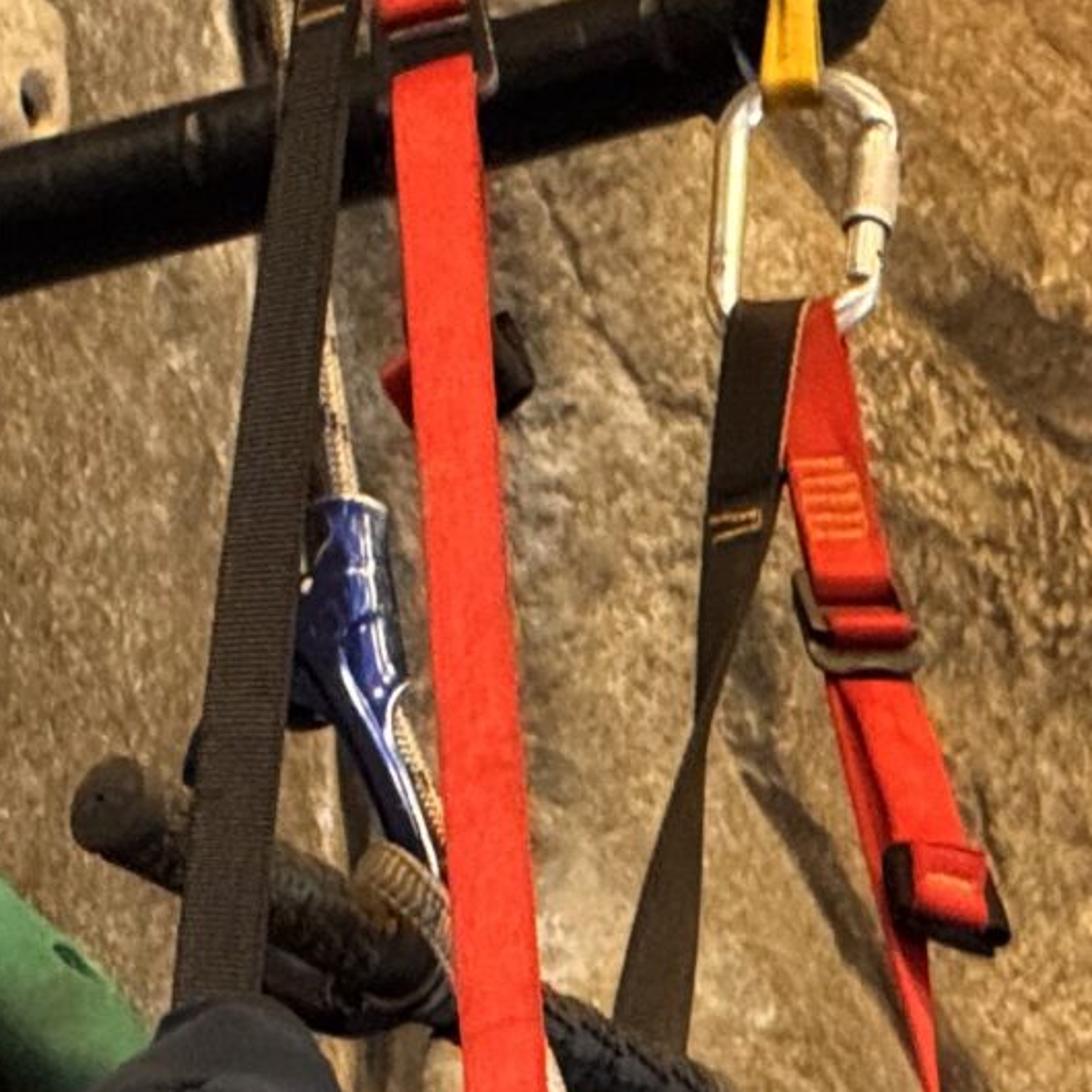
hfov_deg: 3.4
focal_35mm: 512
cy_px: 1082
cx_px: 565
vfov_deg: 3.4
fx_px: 18273
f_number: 2.8
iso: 640
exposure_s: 1/40
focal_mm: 15.66
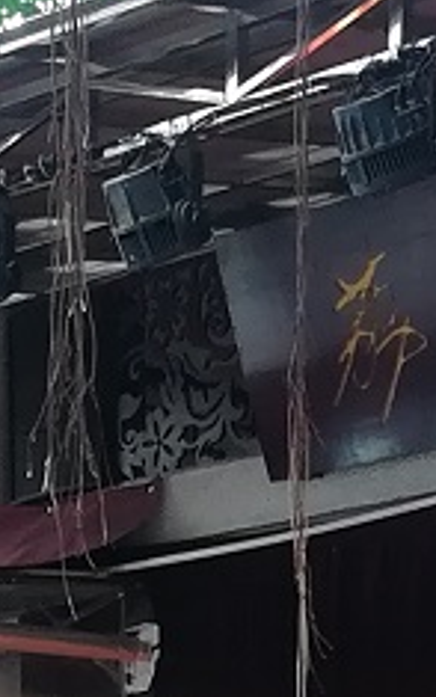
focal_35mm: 189
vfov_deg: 10.9
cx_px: 305
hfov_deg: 6.9
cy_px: 761
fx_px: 3591
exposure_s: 1/33.3
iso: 100
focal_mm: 3.83
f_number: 2.2
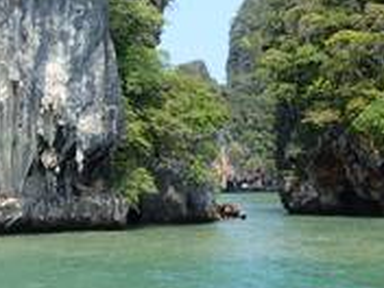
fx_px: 754
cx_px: -13
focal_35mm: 68
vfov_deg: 20.9
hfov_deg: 26.8
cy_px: 2
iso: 100
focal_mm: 4.5
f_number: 2.8
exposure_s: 1/1000
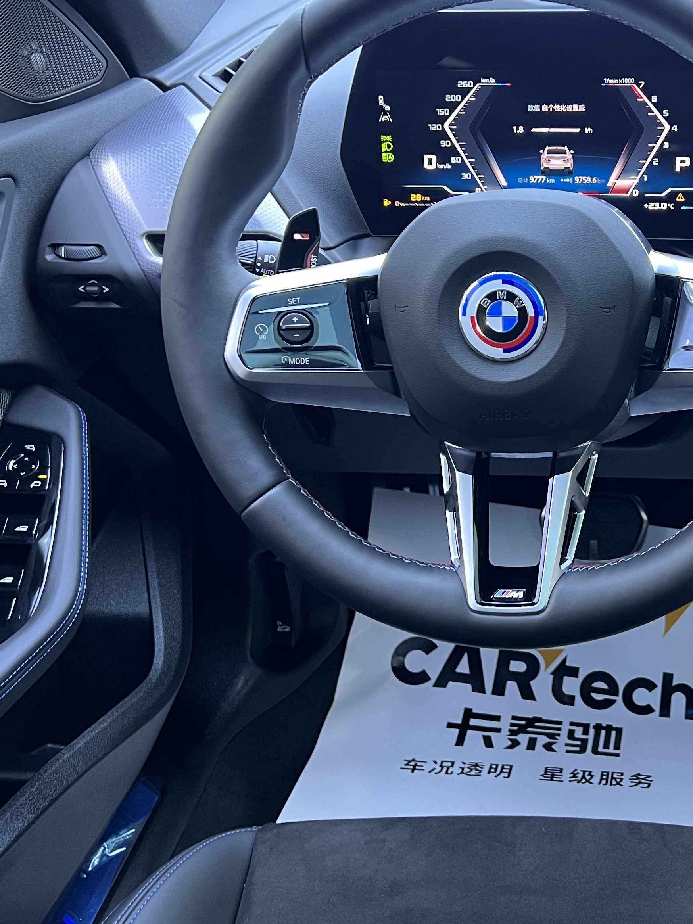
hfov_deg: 31.2
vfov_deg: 42.1
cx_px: 579
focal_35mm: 45
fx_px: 1201
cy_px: 430
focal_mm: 5.7
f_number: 1.5
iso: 250
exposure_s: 1/50
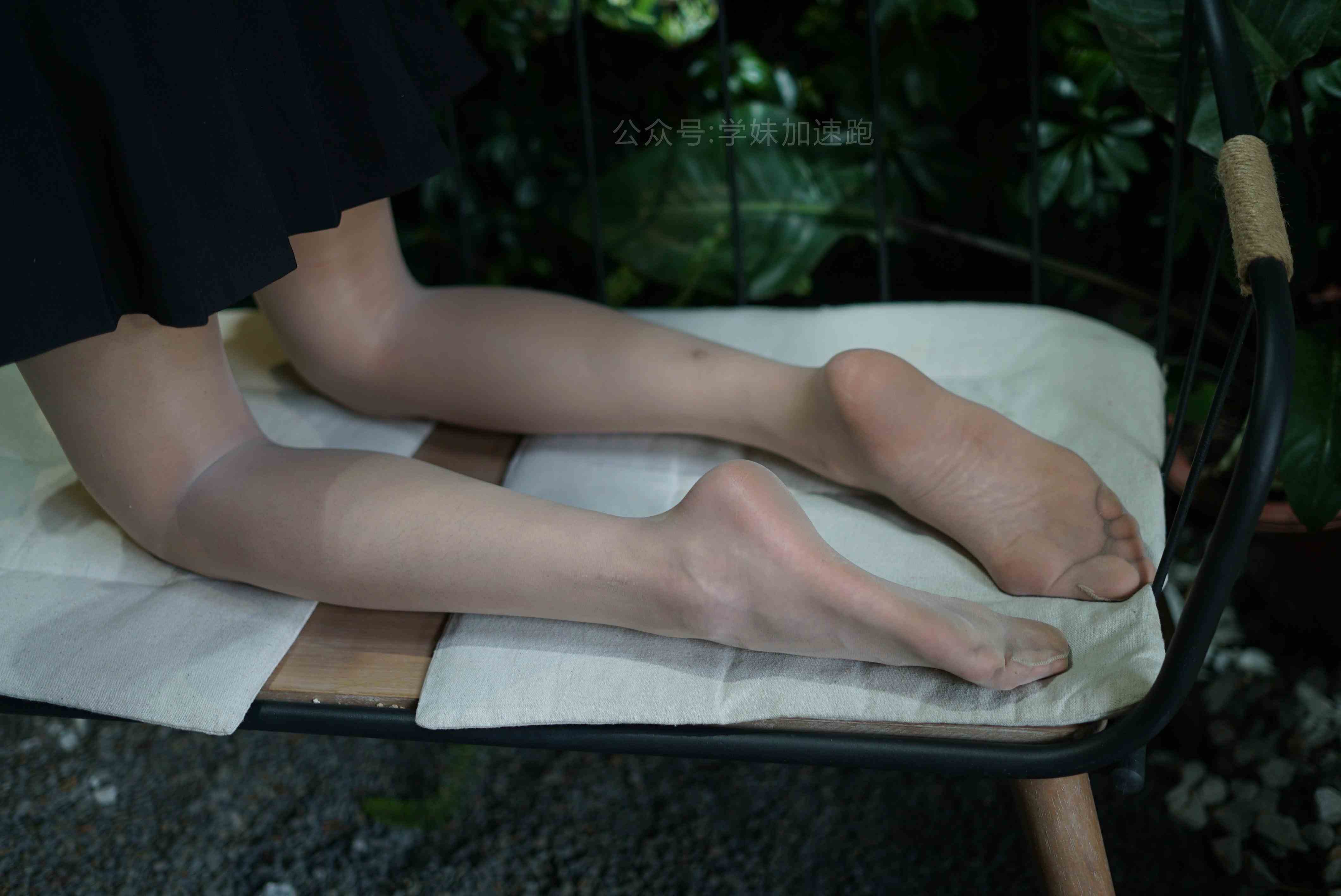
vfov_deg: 27.0
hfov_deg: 39.6
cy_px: 448
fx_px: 1863
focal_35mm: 50
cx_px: 670
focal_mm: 50
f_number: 1.8
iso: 200
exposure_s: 1/160
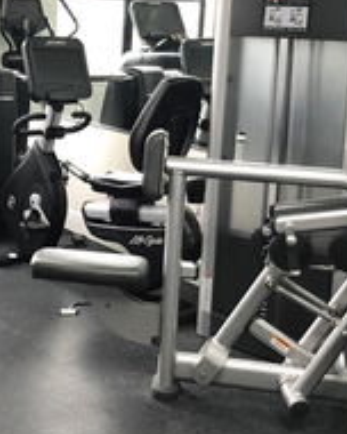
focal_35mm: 66
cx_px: 41
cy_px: 150
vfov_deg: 28.6
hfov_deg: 22.6
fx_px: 847
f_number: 1.8
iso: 40
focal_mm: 4
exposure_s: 1/20
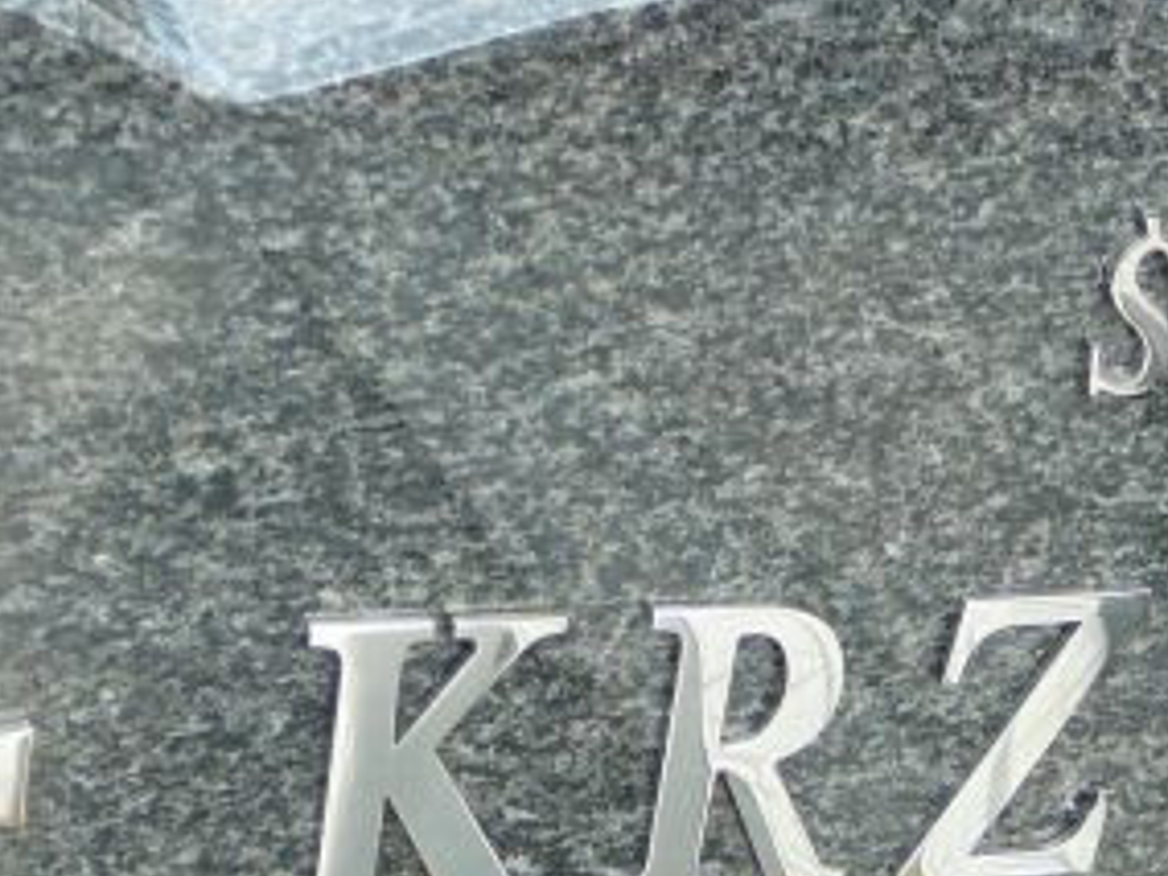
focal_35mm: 133
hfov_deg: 14.8
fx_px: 4488
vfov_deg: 11.0
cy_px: 913
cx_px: 818
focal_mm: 8.7
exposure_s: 1/100
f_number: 3.5
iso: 80
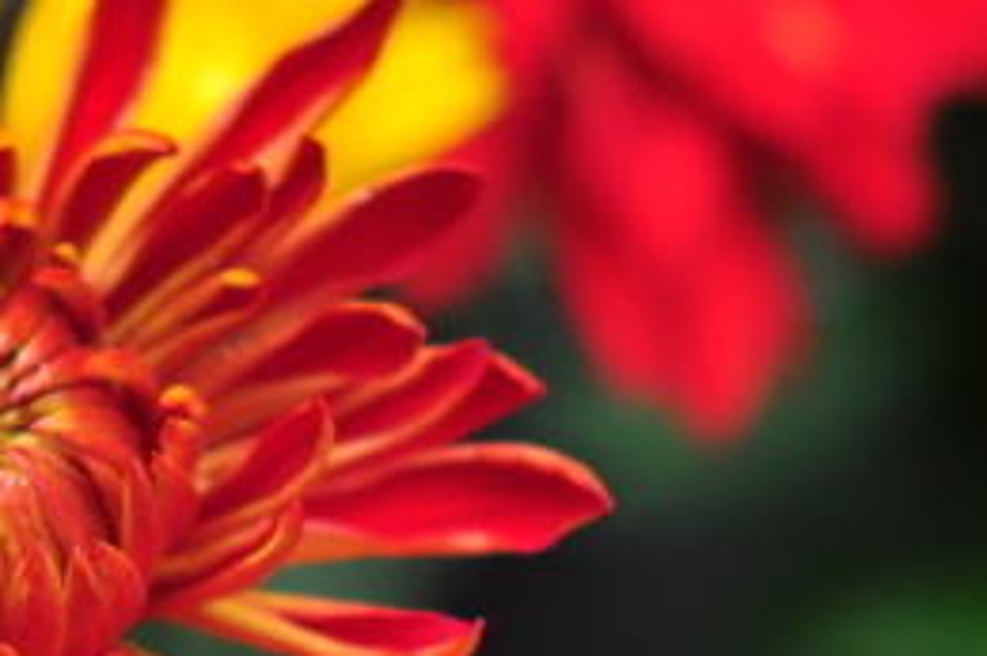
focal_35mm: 295
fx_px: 8083
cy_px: 410
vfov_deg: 4.7
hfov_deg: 6.9
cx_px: -182
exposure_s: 1/60
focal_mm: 50
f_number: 3.2
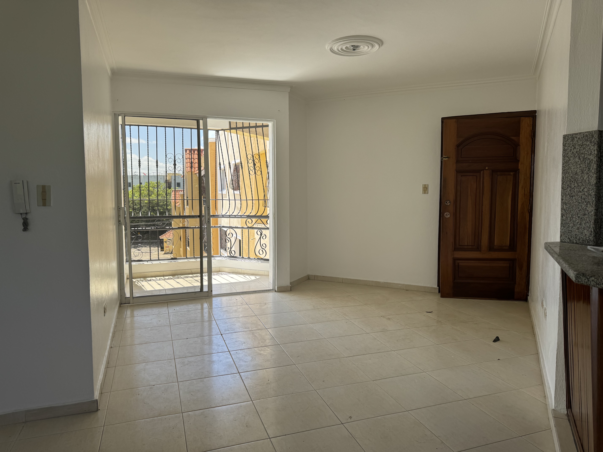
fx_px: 418
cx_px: 302
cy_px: 226
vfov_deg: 56.8
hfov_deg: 71.6
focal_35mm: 24
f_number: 1.78
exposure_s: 1/678
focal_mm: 6.76
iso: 80
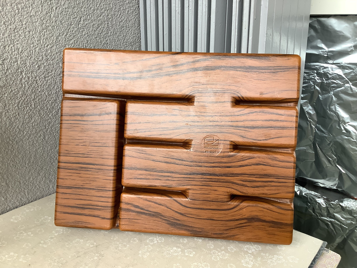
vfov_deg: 45.4
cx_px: 178
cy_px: 134
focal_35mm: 31
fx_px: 320
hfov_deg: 58.4
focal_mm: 3.3
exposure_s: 1/60
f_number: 2.4
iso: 64
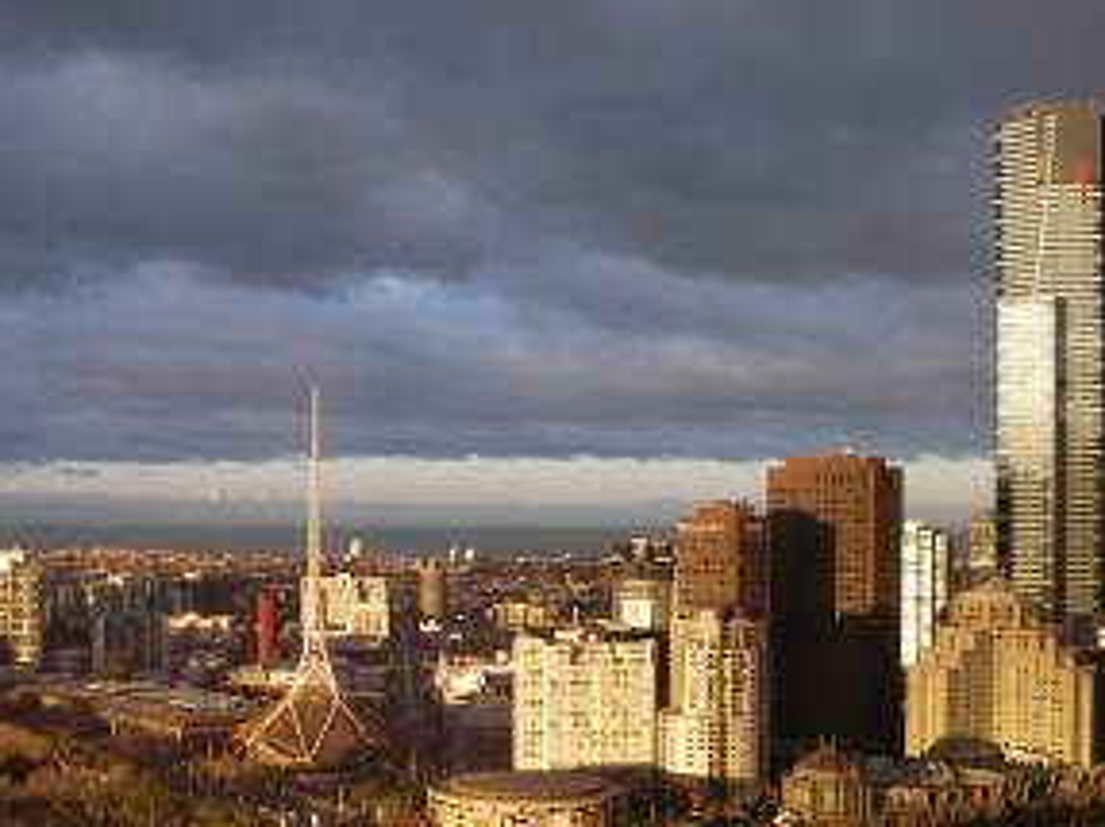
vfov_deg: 27.4
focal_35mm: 53
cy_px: 542
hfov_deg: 36.2
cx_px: 570
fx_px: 1691
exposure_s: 1/50
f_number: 3.3
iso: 125
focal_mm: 6.3
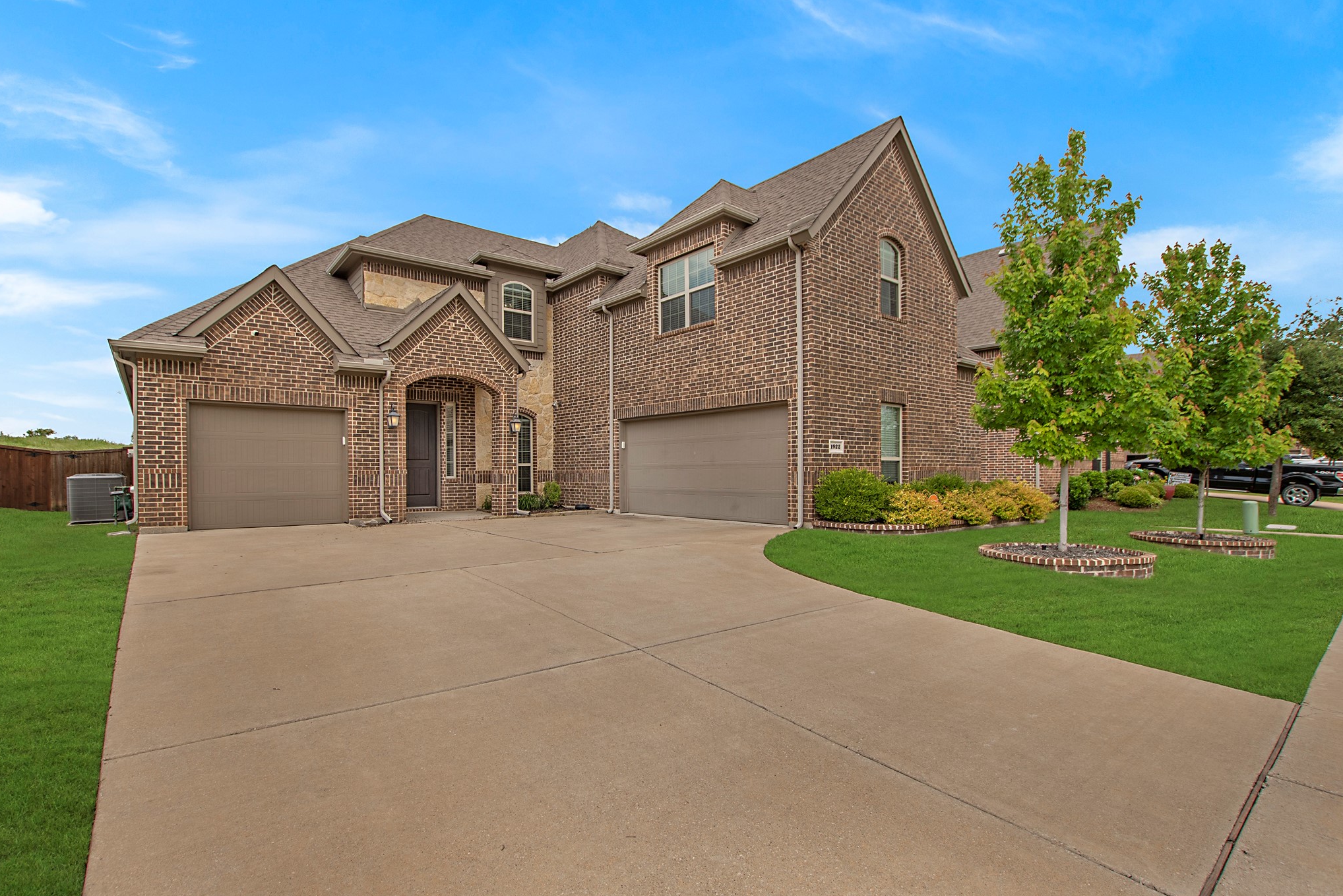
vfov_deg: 73.7
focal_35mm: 16
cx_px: 646
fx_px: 597
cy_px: 466
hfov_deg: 96.7
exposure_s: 1/500
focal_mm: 10
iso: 100
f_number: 5.6
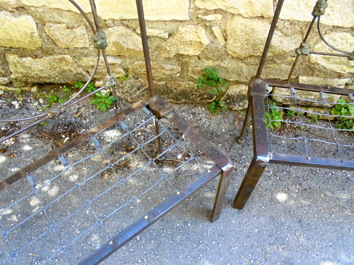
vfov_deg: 53.1
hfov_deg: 67.3
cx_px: 177
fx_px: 266
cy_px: 132
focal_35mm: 26
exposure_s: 1/30
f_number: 3.5
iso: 100
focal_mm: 4.6
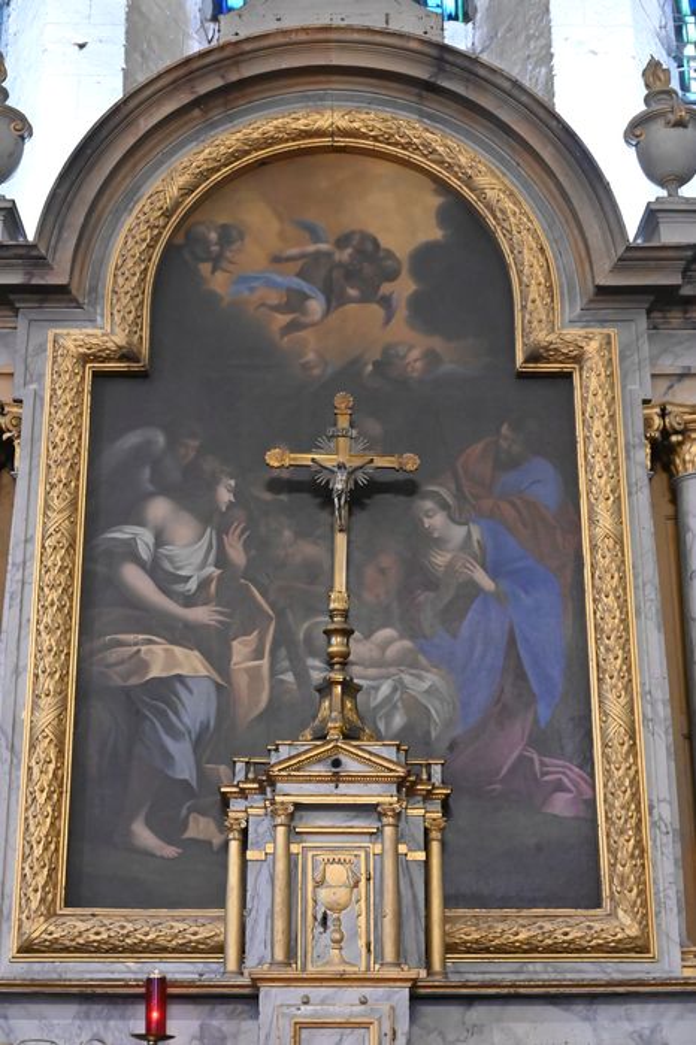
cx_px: 348
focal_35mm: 53
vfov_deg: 37.5
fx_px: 1538
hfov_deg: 25.5
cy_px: 522
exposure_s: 1/60
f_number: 5.6
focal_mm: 53
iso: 10000
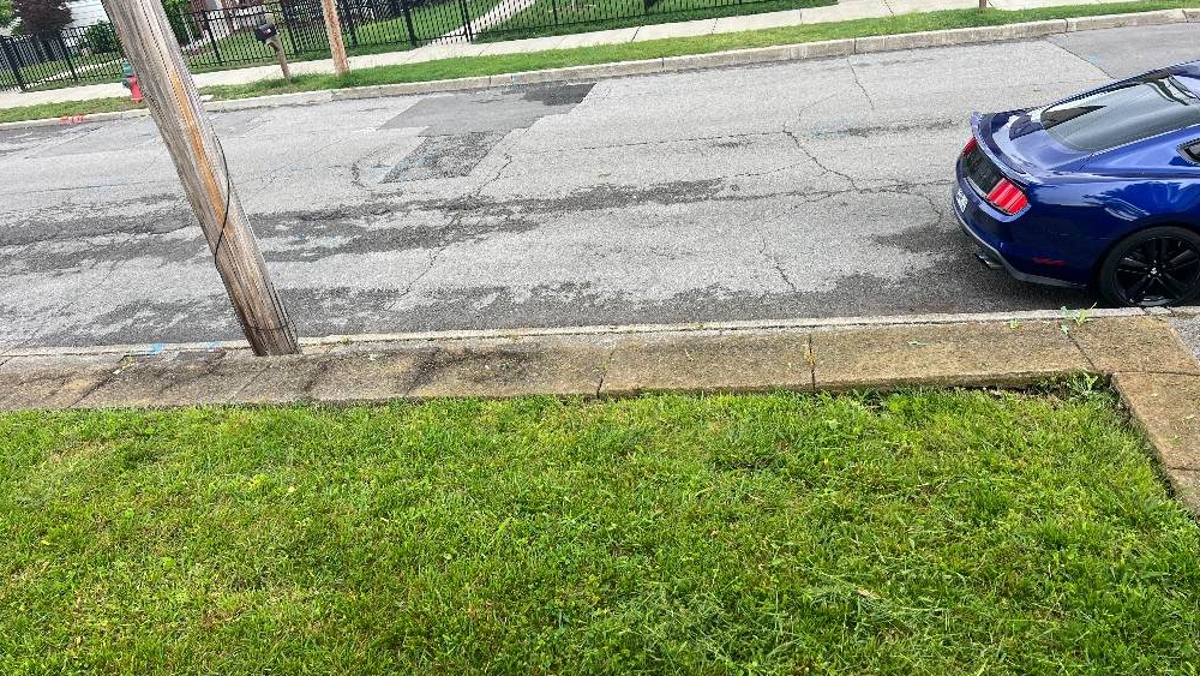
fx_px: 923
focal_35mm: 29
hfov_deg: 66.1
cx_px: 590
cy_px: 318
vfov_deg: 40.2
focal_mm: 5.7
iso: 50
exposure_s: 1/808
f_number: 1.5
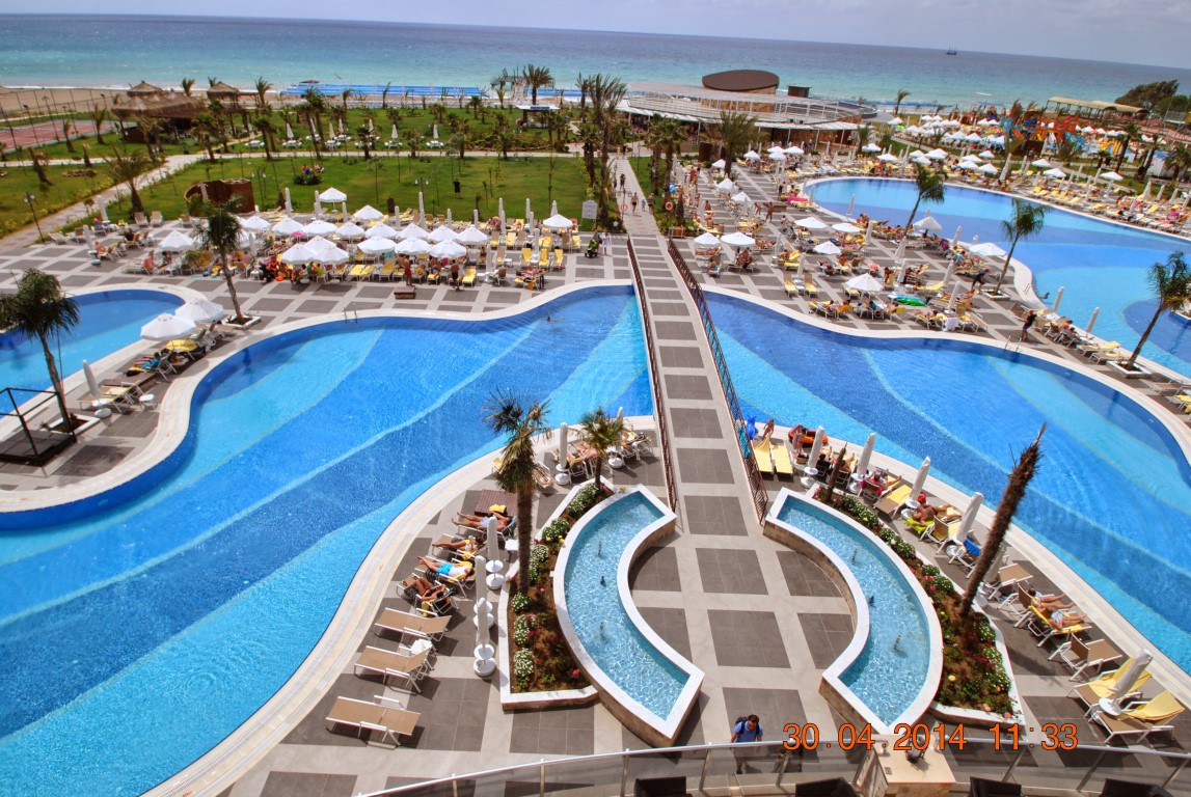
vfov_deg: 63.4
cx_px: 596
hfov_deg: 85.3
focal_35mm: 20
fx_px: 646
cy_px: 398
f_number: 9
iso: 100
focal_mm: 13
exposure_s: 1/320
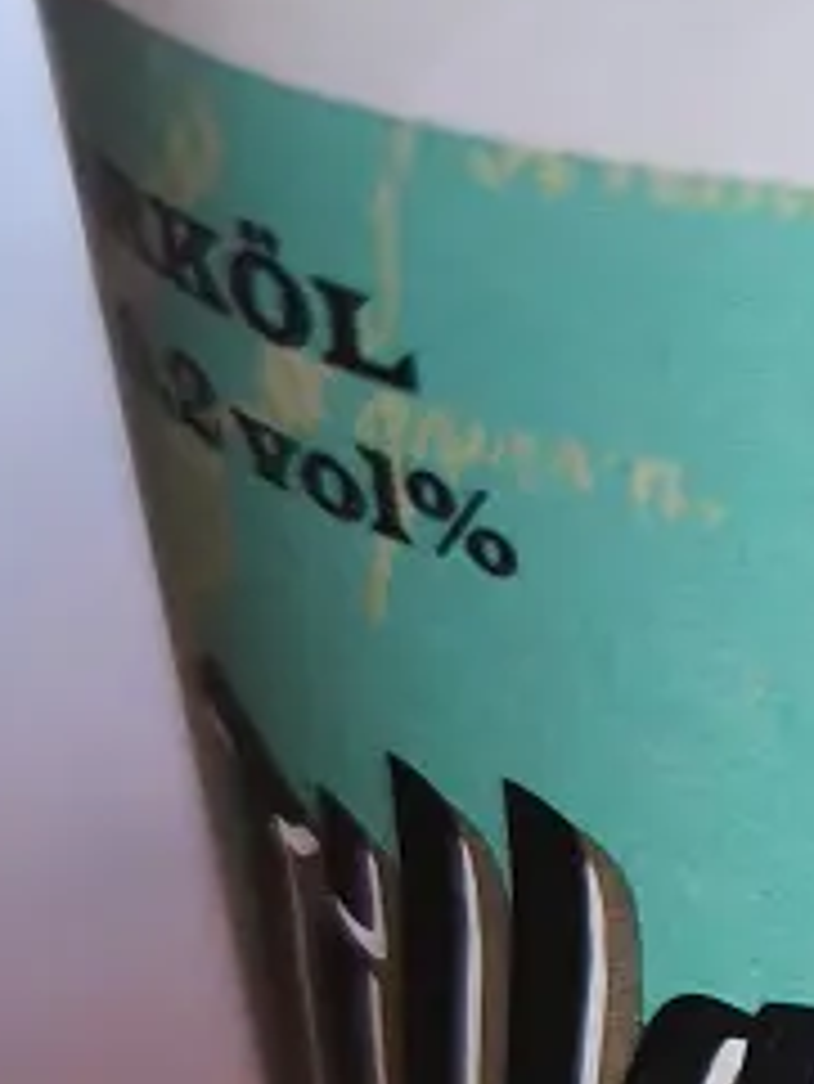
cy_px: 1318
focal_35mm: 102
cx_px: 1399
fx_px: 3195
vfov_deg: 18.2
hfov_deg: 13.3
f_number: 2.8
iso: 320
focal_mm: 5.59
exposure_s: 1/50
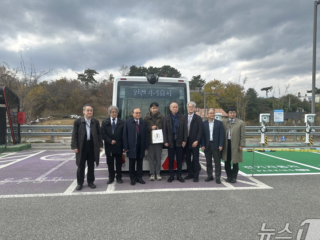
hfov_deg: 69.4
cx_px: 164
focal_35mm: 25
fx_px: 231
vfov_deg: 54.9
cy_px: 124
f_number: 1.78
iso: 80
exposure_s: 1/2110
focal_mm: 6.86
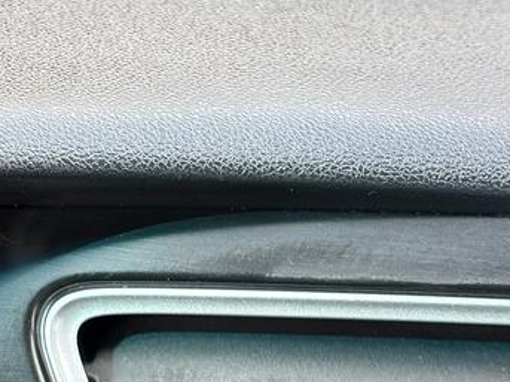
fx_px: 1429
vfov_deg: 15.2
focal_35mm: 97
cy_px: 177
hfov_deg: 19.7
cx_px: 1
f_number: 1.6
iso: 40
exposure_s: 1/121
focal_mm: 5.96
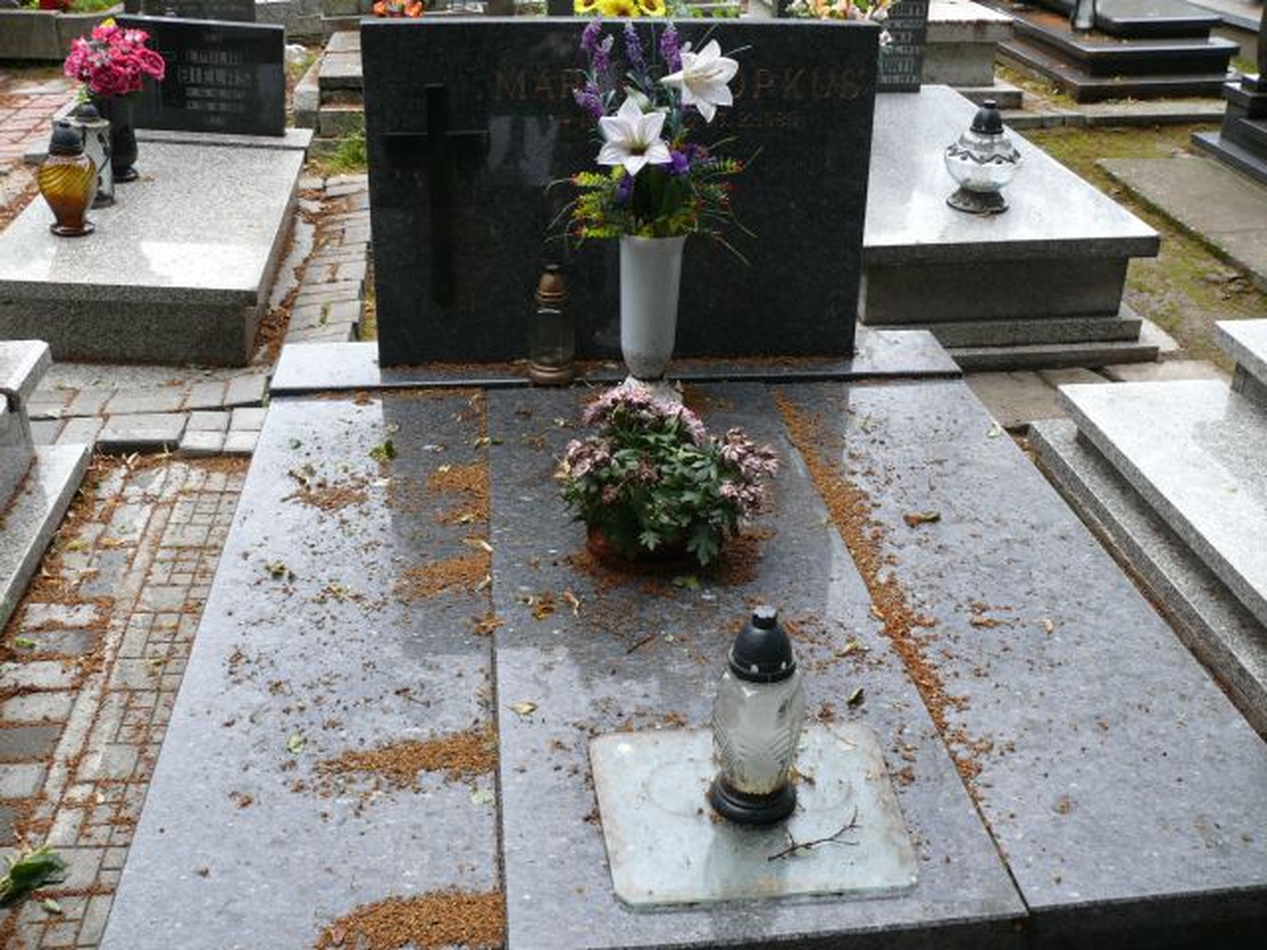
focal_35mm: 35
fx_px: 1281
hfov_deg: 52.6
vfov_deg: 40.7
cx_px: 634
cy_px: 475
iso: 100
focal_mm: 7.4
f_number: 2.8
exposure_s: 1/50
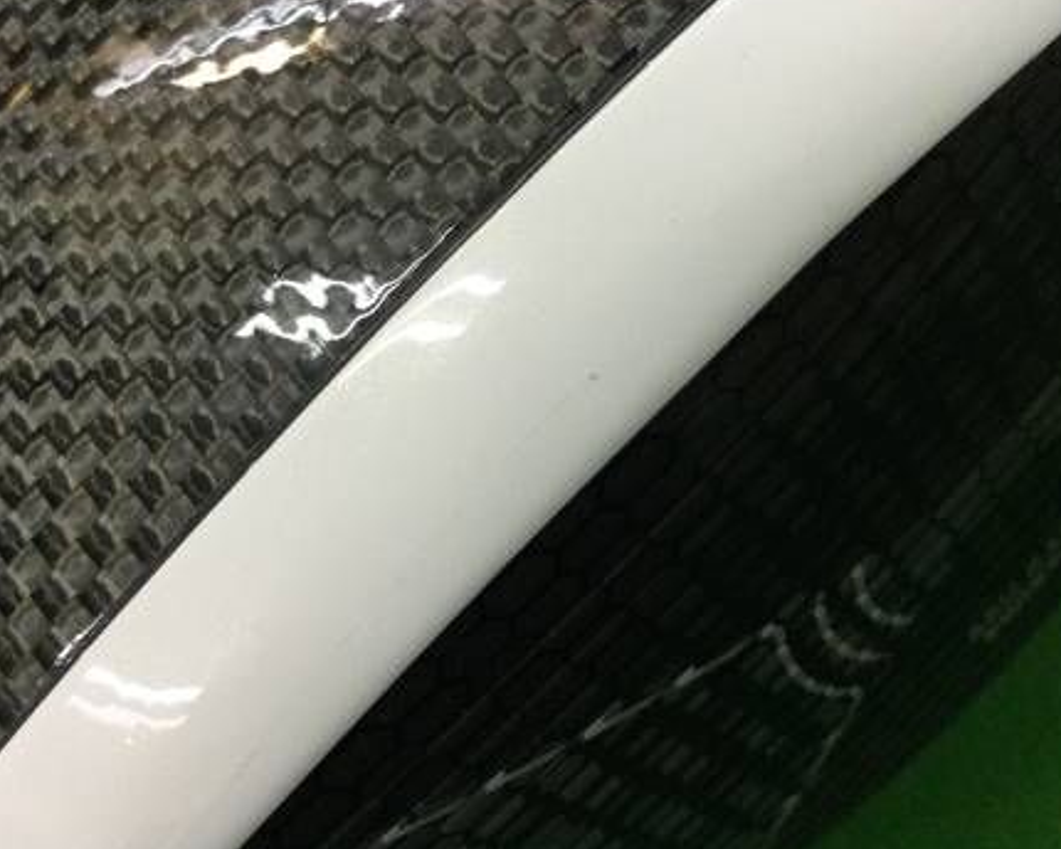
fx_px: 1413
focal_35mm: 45
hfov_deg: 41.0
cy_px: 360
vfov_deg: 33.4
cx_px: 624
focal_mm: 3.3
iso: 50
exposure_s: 1/30
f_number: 2.4
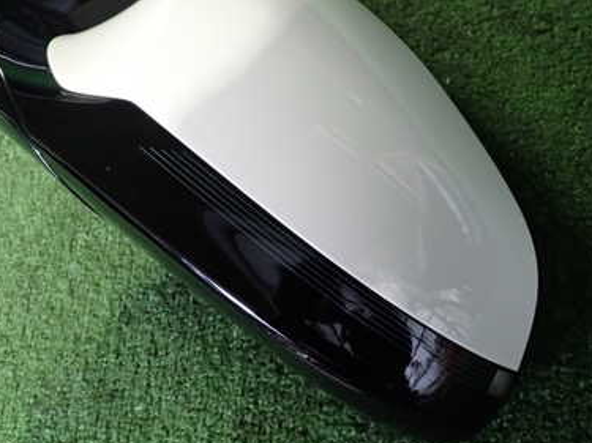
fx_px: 821
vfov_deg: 30.2
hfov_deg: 39.1
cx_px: 188
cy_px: 189
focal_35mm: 48
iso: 400
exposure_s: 1/30
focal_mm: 5.4
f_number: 2.3
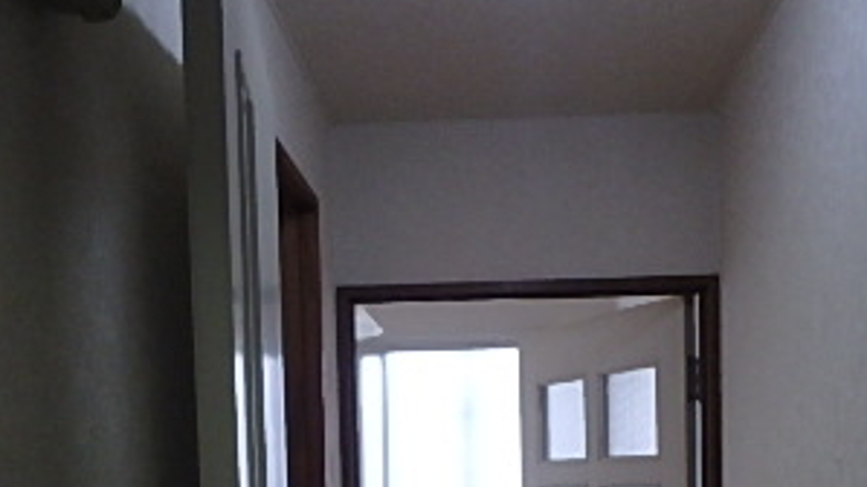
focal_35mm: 49
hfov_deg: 42.1
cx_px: 476
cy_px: 606
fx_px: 1126
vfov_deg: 22.3
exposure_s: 1/60
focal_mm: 3.7
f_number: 3.5
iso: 500
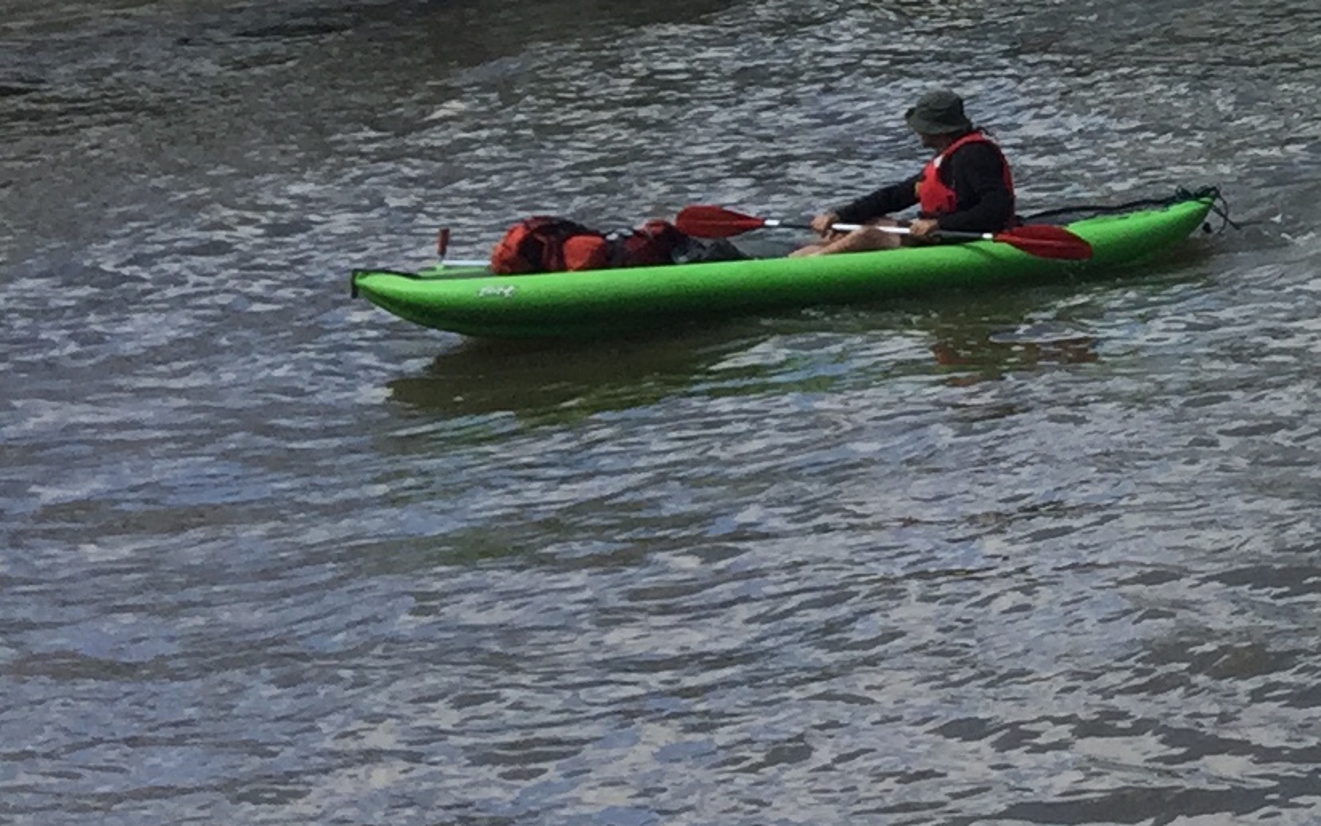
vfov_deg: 10.4
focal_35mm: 122
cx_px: 2618
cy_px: -354
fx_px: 4393
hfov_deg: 14.3
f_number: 2.2
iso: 32
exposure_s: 1/1464
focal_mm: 4.15
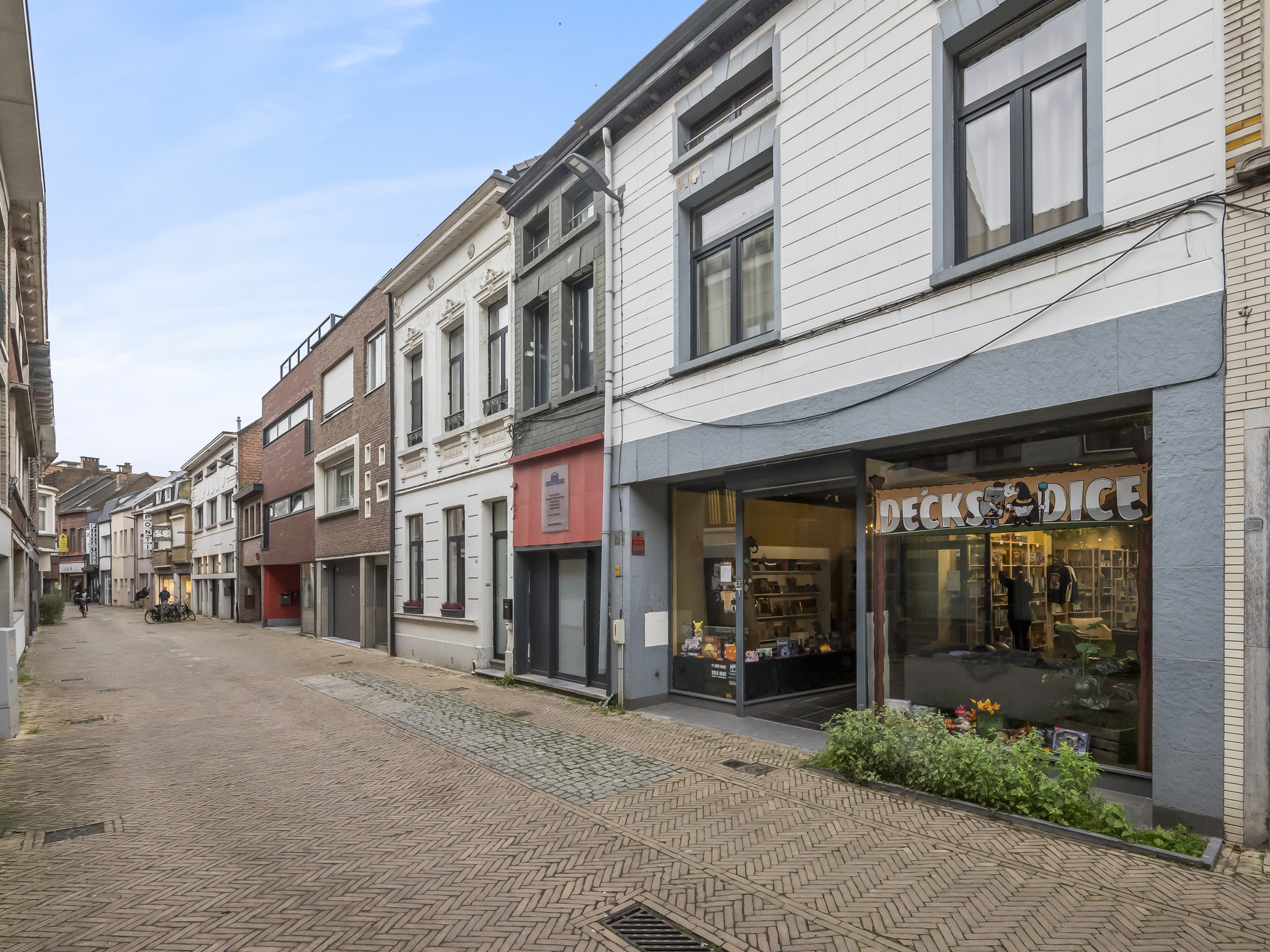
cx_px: 712
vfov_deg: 78.1
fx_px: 587
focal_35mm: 16
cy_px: 459
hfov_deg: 94.0
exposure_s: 1/100
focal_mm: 14
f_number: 8
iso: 1600
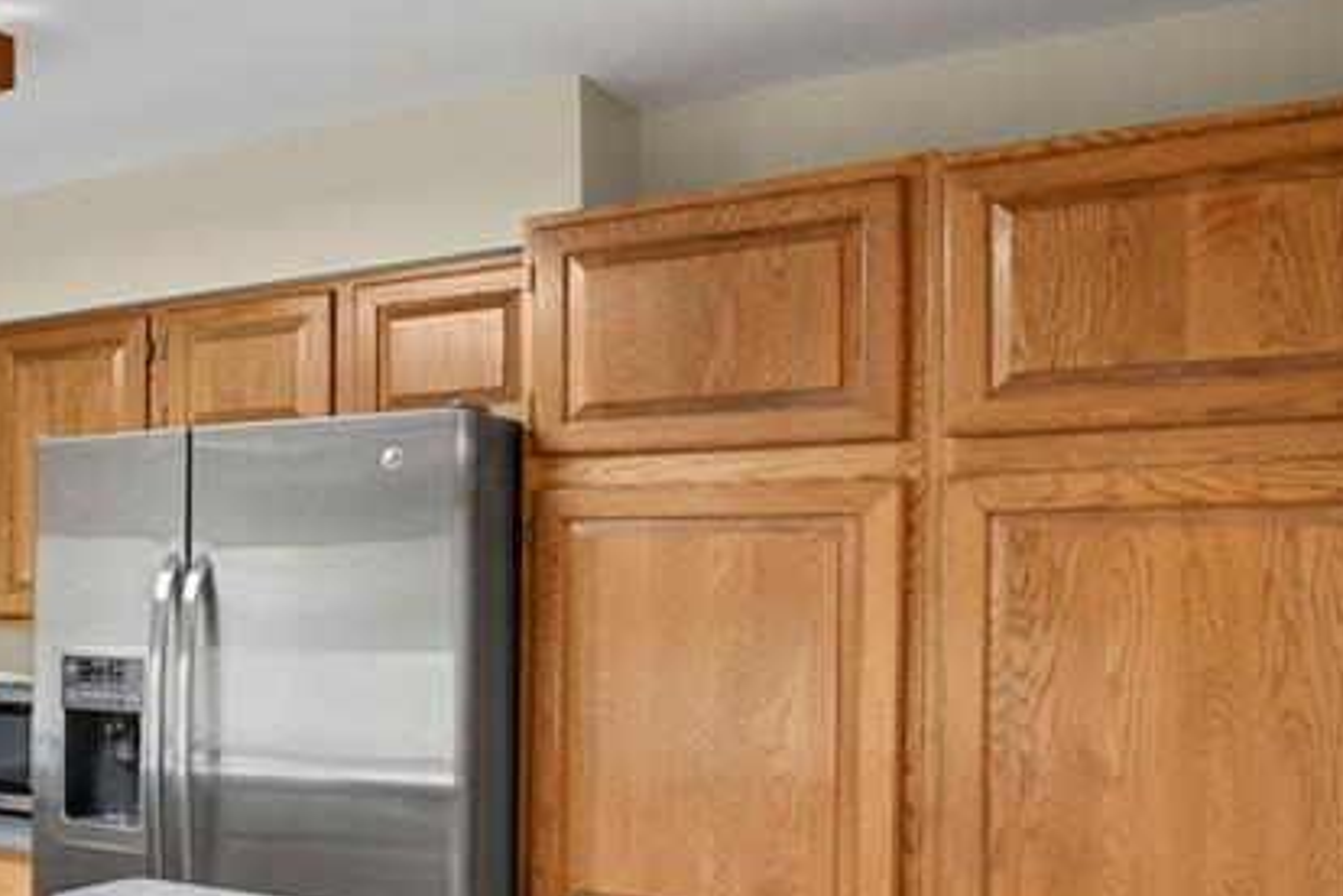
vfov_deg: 31.6
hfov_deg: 36.5
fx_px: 1567
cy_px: 610
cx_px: -247
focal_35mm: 42
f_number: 8
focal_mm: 17
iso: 2800
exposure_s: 1/20
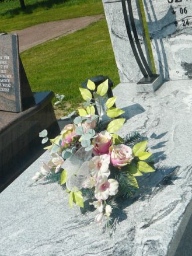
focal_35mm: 51
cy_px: 111
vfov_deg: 37.4
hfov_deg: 28.3
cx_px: 136
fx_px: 377
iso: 80
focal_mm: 5.2
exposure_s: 1/640
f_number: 5
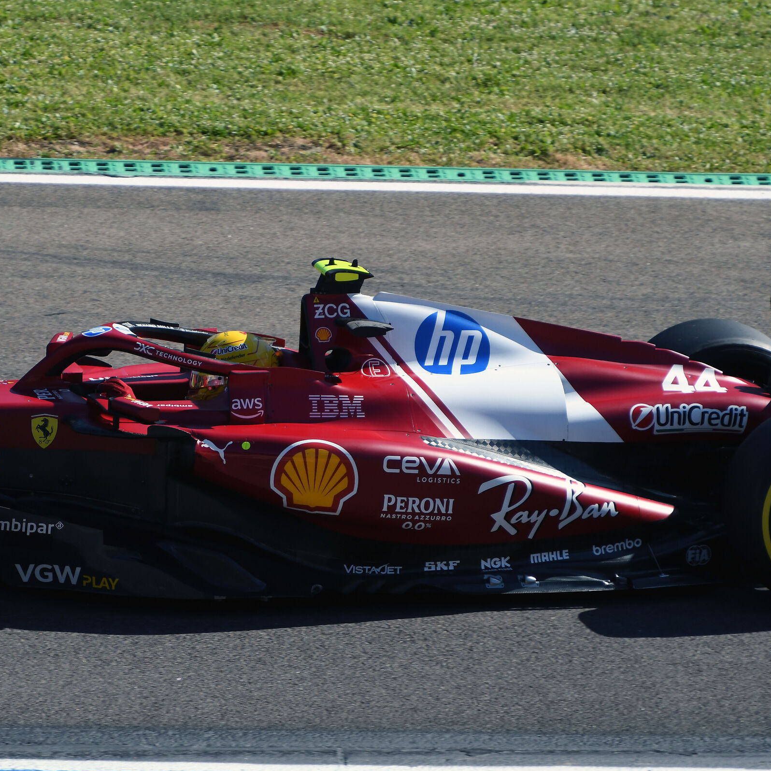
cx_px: 274
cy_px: 386
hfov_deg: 2.5
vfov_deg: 2.5
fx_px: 17387
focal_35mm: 690
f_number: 5.6
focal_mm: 360
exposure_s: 1/2000
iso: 400
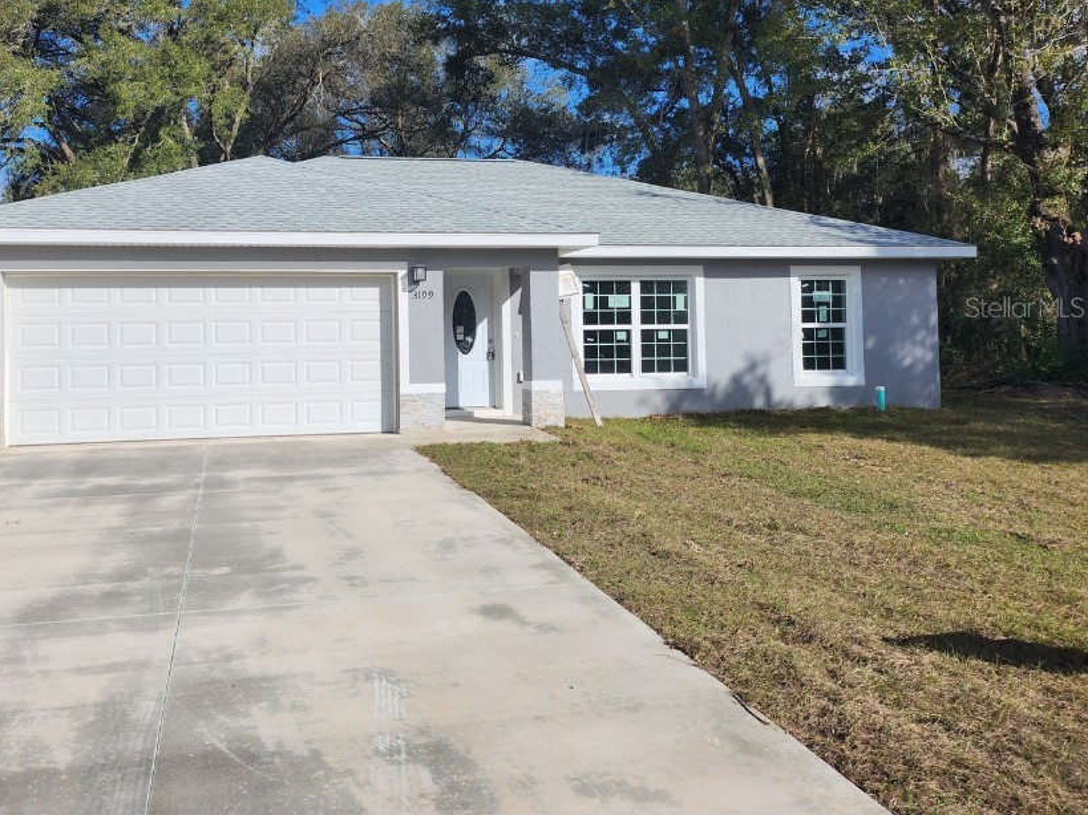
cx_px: 410
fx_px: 943
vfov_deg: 46.4
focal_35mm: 30
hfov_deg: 59.2
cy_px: 307
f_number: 1.8
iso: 50
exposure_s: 1/5243
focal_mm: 5
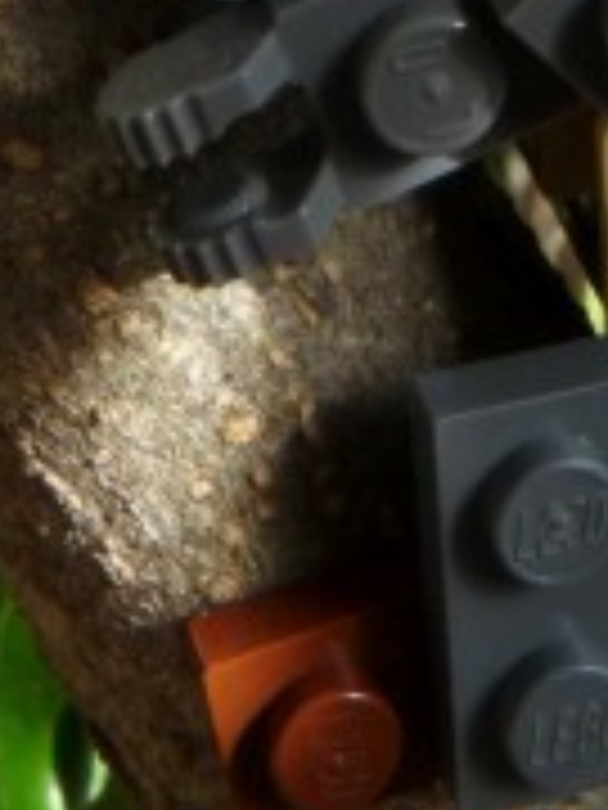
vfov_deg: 13.5
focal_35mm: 120
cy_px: -927
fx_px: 2810
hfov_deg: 12.3
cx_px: 459
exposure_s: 1/50
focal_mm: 4.8
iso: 100
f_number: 8
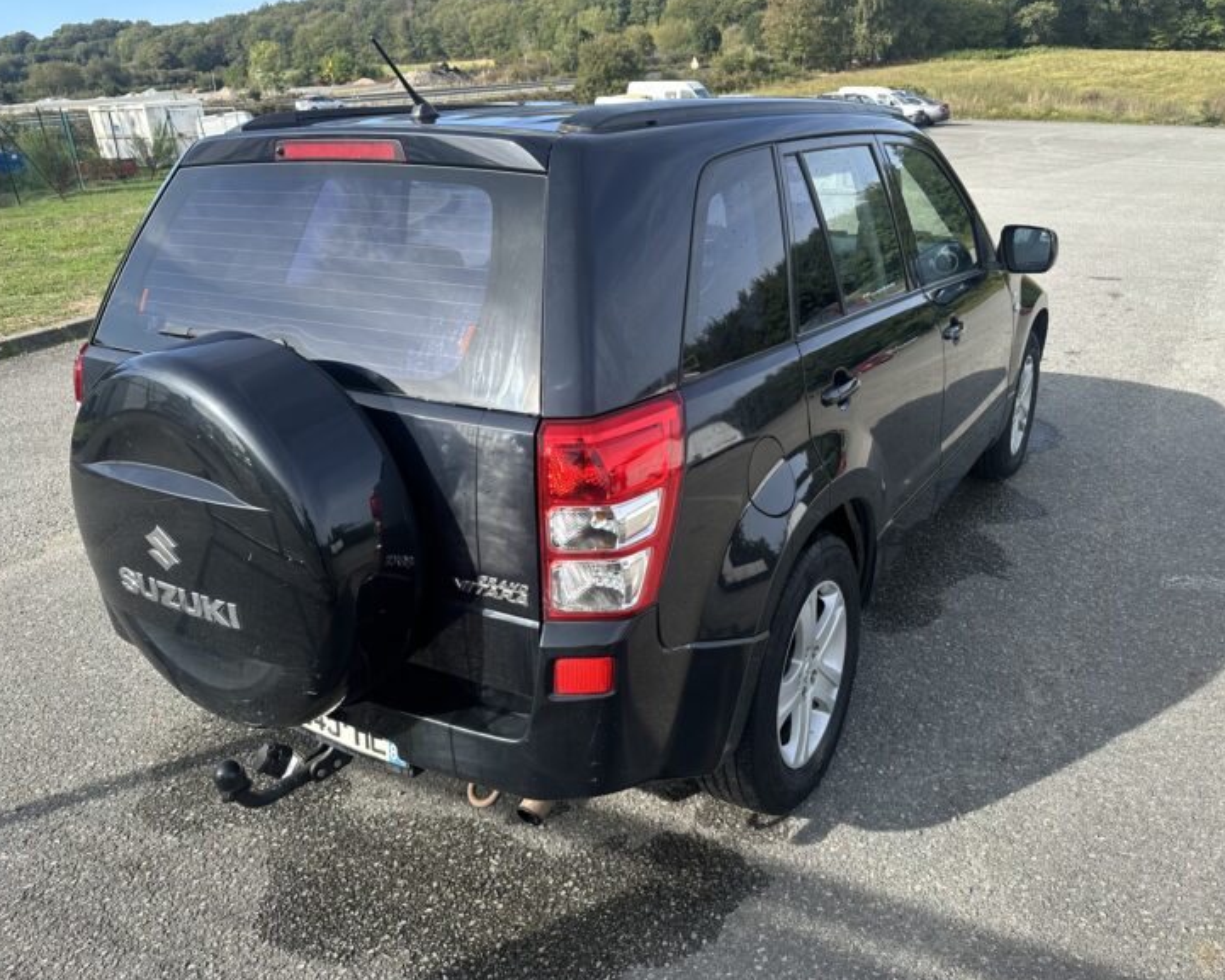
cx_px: 659
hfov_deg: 65.9
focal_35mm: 26
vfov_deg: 54.9
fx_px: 943
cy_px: 499
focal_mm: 6.86
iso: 80
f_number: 1.78
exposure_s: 1/1289
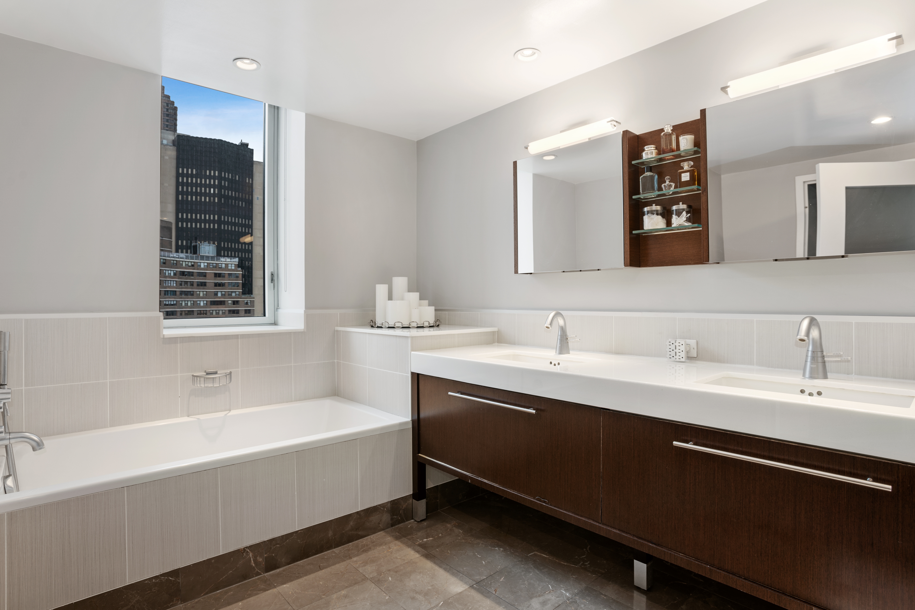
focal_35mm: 17
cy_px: 305
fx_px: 432
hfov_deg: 93.3
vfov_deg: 70.4
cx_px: 458
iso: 100
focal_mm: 17
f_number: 8
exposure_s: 1/2
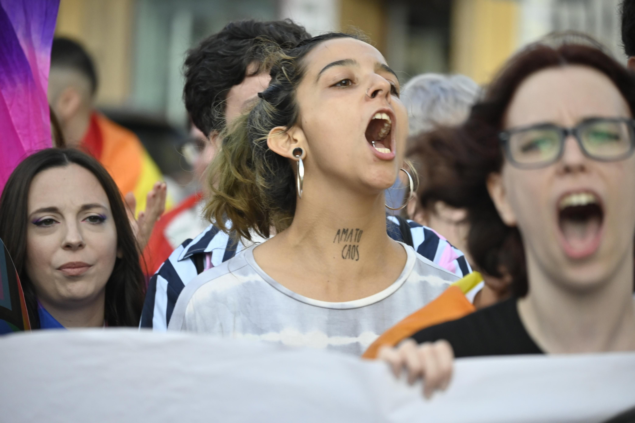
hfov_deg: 6.0
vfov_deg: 4.0
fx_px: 6084
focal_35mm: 345
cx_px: 318
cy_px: 212
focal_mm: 230
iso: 640
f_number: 6
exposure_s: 1/640
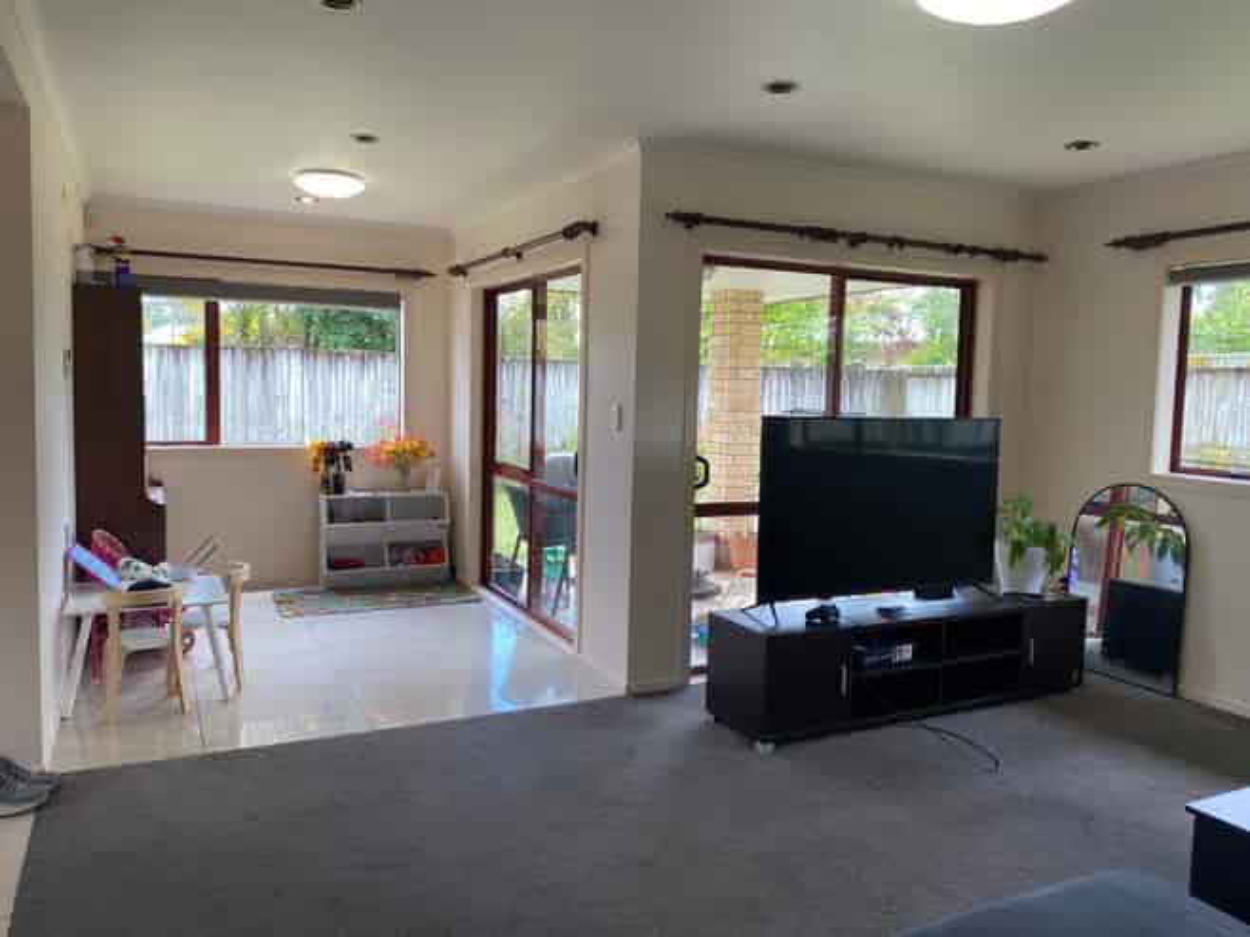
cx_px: 625
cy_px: 468
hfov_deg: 67.3
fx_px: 939
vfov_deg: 53.0
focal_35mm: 26
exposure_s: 1/127
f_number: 1.8
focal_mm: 4.25
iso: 32
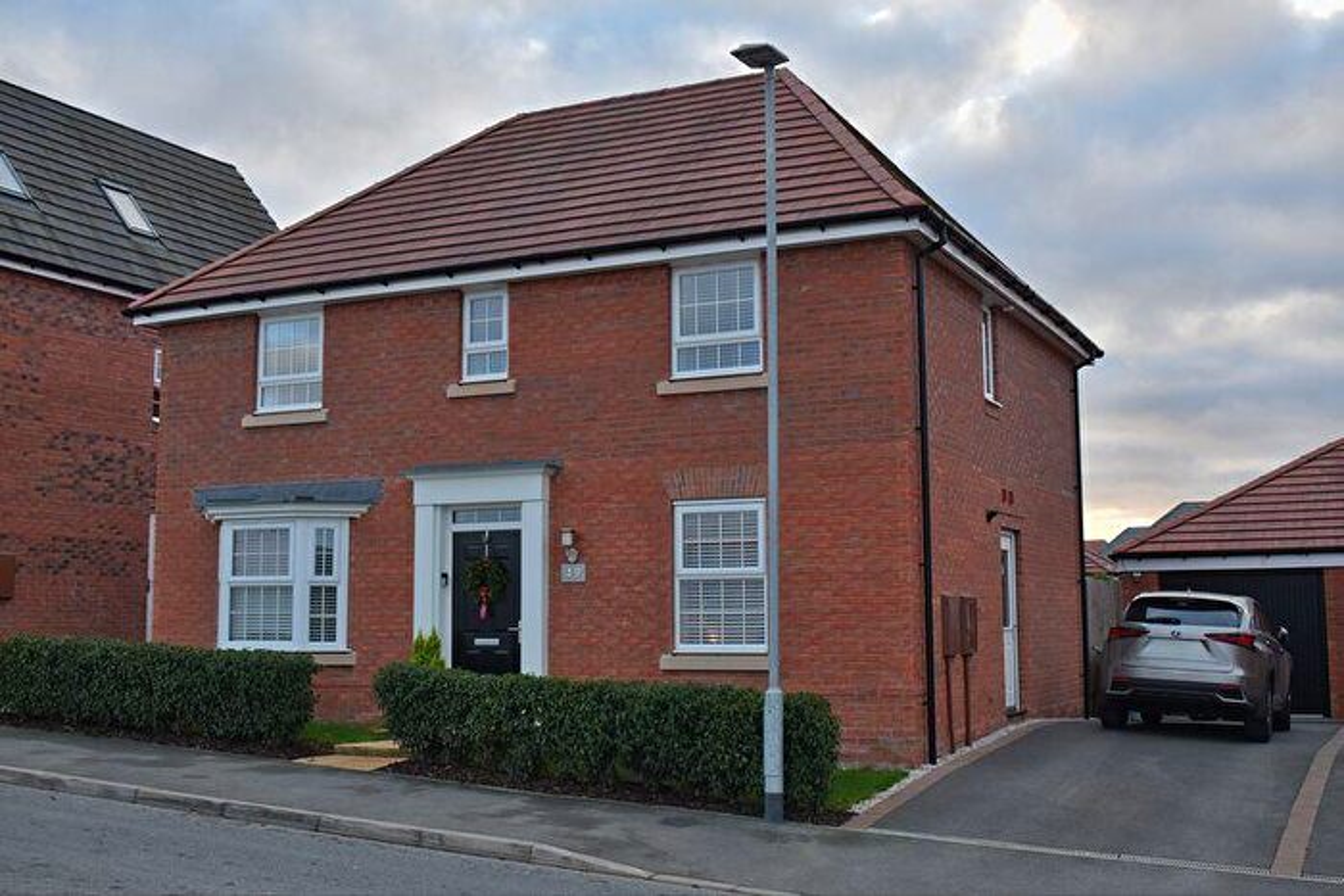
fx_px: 1456
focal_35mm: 39
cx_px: 672
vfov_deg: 34.2
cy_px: 448
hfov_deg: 49.5
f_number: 5.6
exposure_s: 1/250
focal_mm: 26
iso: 320
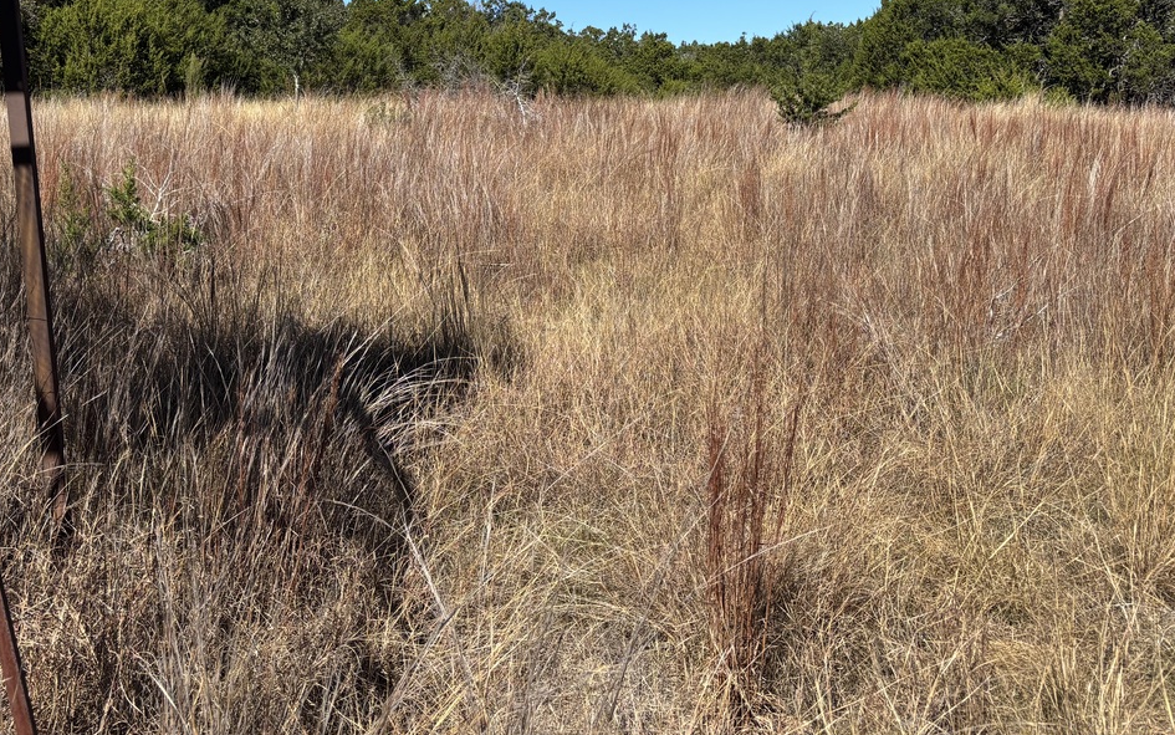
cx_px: 459
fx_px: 1345
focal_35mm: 42
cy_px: 83
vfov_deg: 29.4
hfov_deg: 46.9
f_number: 1.6
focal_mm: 5.96
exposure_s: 1/3413
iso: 50
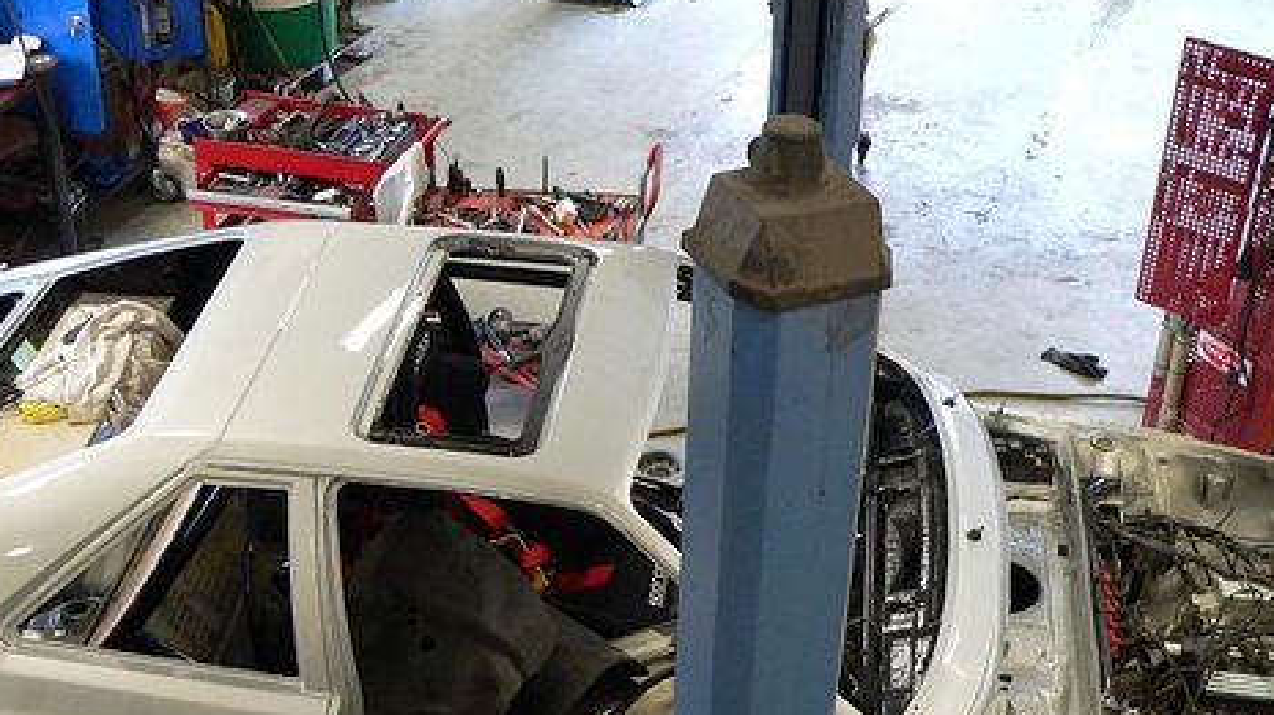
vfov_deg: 22.0
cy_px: 551
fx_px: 1823
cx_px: 540
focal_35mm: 54
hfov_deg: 38.4
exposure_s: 1/13
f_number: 2.8
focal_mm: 6
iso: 200
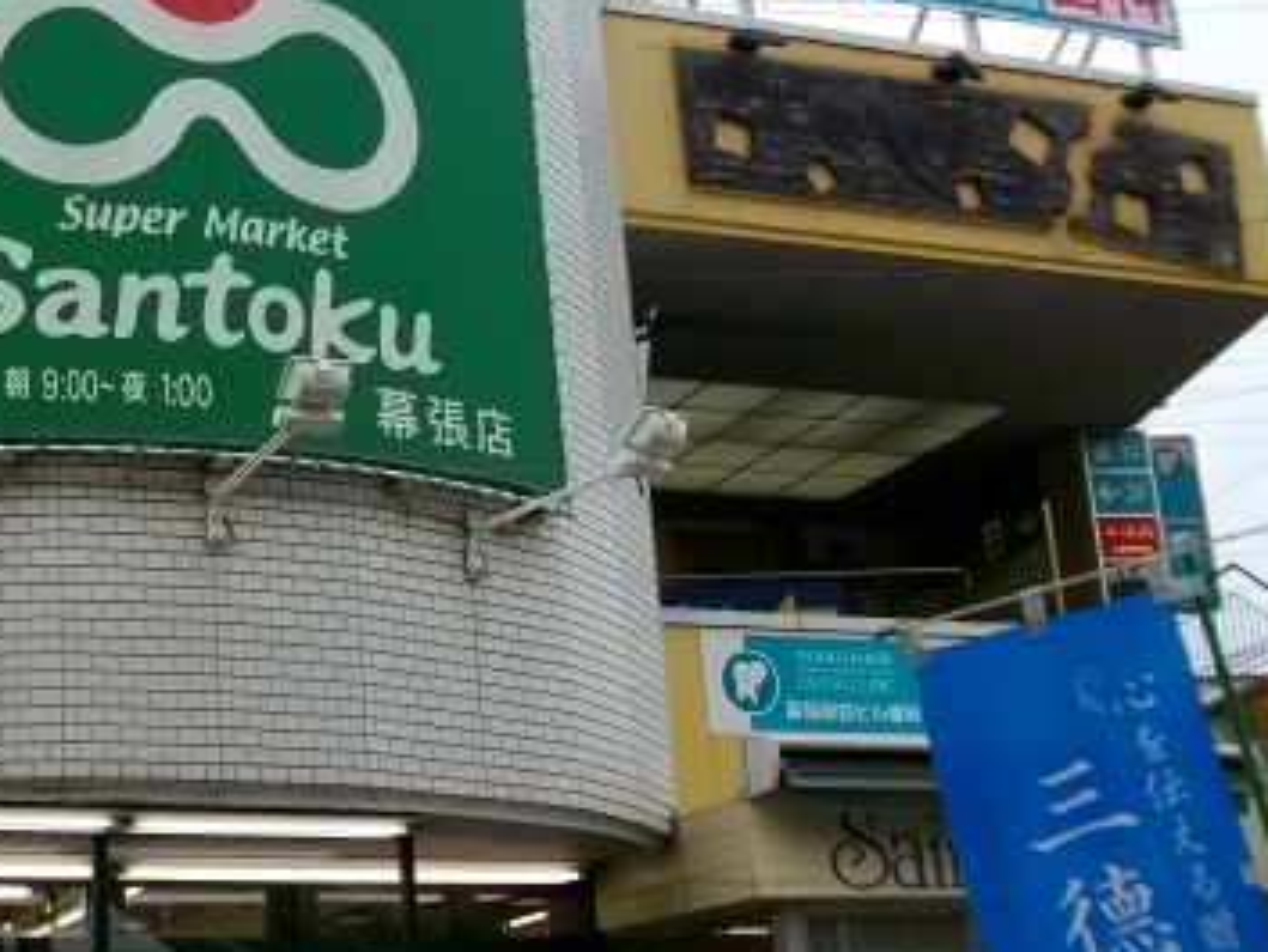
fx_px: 2125
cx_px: 147
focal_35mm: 58
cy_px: 424
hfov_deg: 31.8
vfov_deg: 25.2
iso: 80
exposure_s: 1/478
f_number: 2.9
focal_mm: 5.7
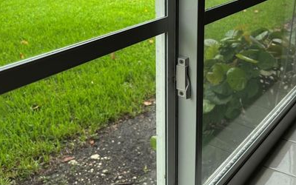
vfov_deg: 26.8
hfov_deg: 43.5
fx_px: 371
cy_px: 10
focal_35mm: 46
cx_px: 158
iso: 50
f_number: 1.6
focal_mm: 5.96
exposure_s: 1/1263
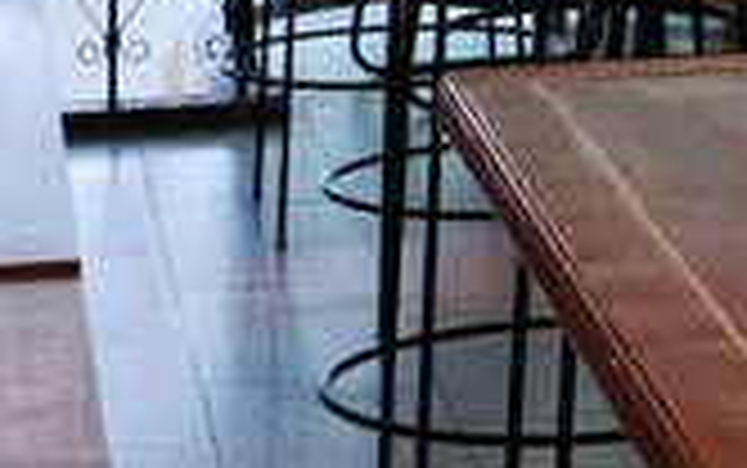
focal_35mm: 206
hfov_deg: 9.6
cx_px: 1408
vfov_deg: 6.2
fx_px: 4197
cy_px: -578
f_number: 3.2
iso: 800
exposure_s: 1/60
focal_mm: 19
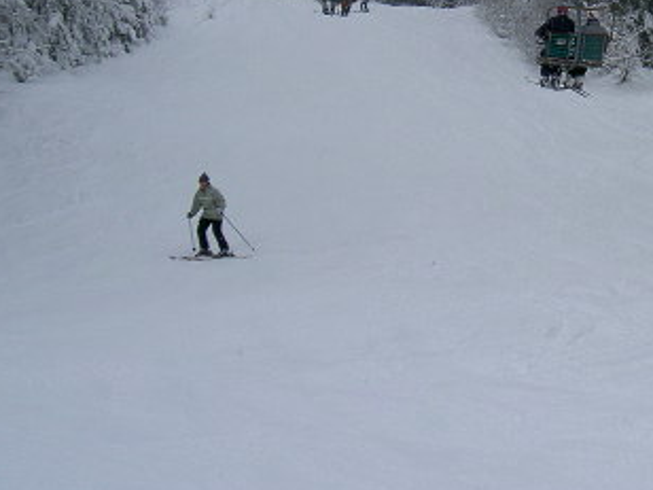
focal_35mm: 81
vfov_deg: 18.1
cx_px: 551
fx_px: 1528
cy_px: 108
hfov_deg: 23.6
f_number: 4.7
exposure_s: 1/179
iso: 100
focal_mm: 8
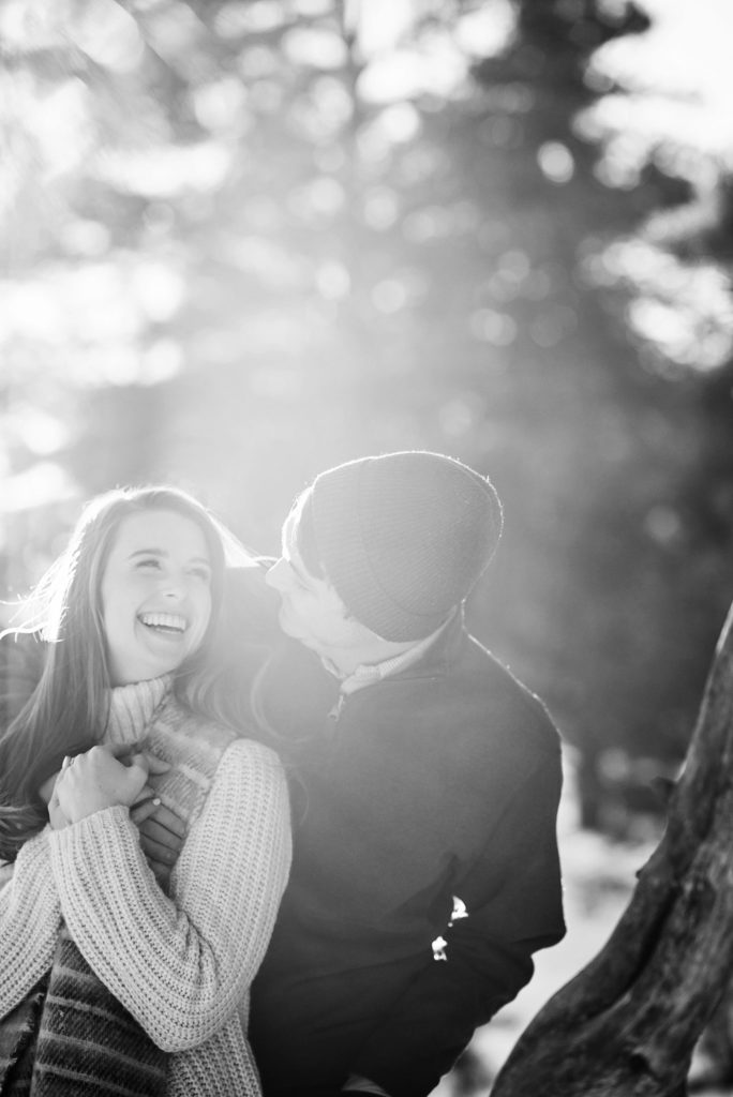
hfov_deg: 16.1
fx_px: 2592
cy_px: 548
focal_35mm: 85
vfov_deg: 23.9
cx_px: 366
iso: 200
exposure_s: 1/2500
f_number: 2.5
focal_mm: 85
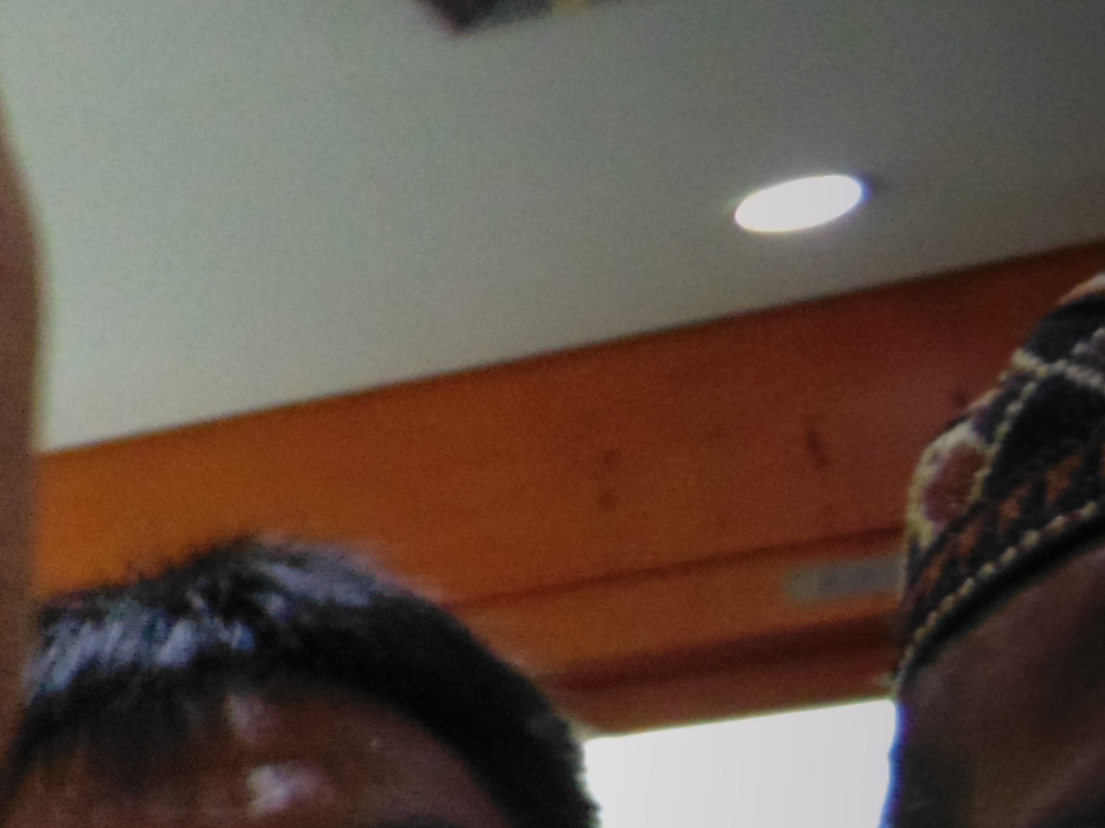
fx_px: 3446
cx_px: -772
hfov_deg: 15.9
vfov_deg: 13.7
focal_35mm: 108
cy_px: 574
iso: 400
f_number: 3
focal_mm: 4.5
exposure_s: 1/15
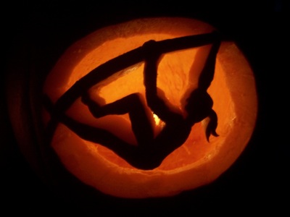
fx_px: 302
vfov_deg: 39.7
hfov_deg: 51.4
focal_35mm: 36
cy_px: 108
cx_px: 145
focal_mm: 6.2
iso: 160
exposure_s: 1/8
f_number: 2.8
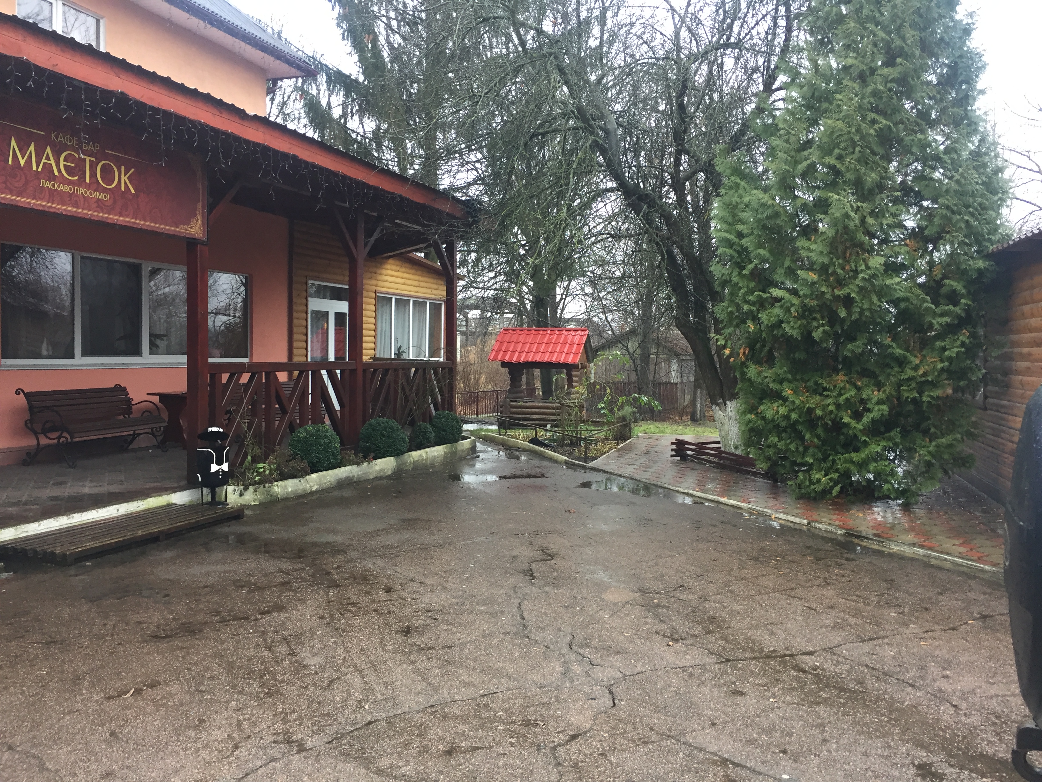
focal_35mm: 29
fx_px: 873
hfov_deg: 61.7
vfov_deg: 48.2
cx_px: 521
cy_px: 391
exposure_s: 1/33
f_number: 2.2
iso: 100
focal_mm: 4.15
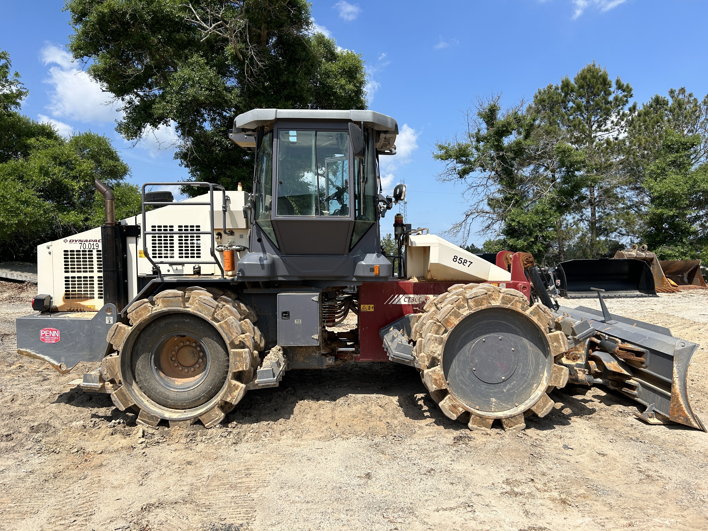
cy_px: 266
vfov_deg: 53.1
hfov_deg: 67.3
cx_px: 354
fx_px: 532
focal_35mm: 26
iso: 50
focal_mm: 5.7
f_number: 1.5
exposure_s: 1/3831
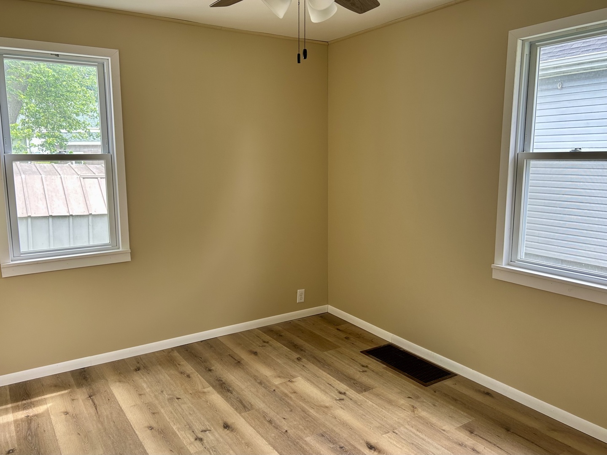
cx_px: 304
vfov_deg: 53.1
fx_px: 456
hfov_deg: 67.3
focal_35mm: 26
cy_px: 228
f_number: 1.5
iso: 64
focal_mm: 5.7
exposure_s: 1/121
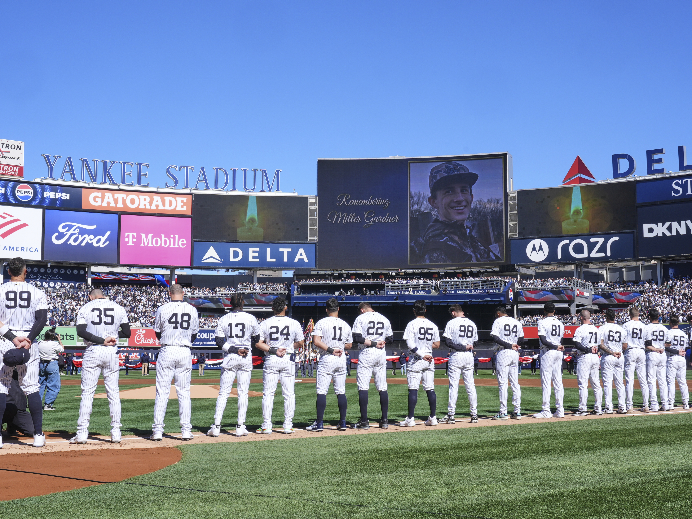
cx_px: 383
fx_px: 960
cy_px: 254
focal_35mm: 48
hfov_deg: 39.6
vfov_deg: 30.3
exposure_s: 1/200
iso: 250
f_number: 16
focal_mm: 39
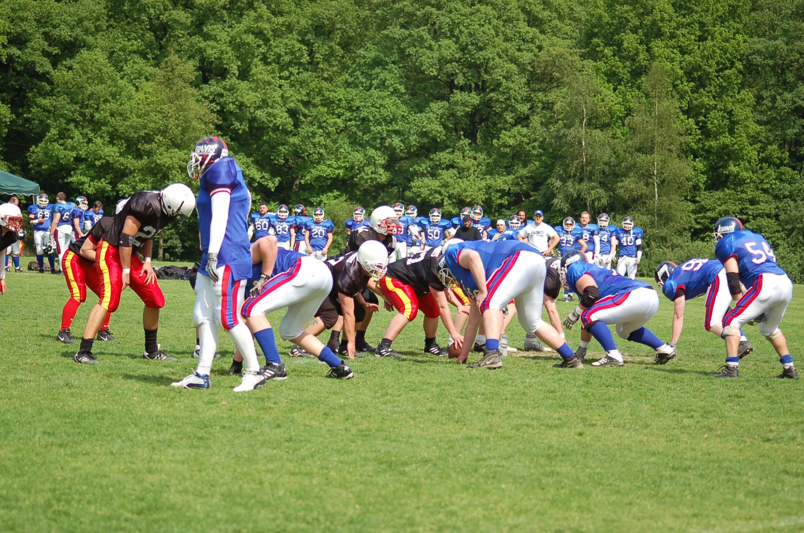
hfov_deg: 16.7
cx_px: 402
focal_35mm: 123
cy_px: 266
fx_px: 2742
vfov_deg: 11.1
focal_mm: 82
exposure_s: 1/1250
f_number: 4.5
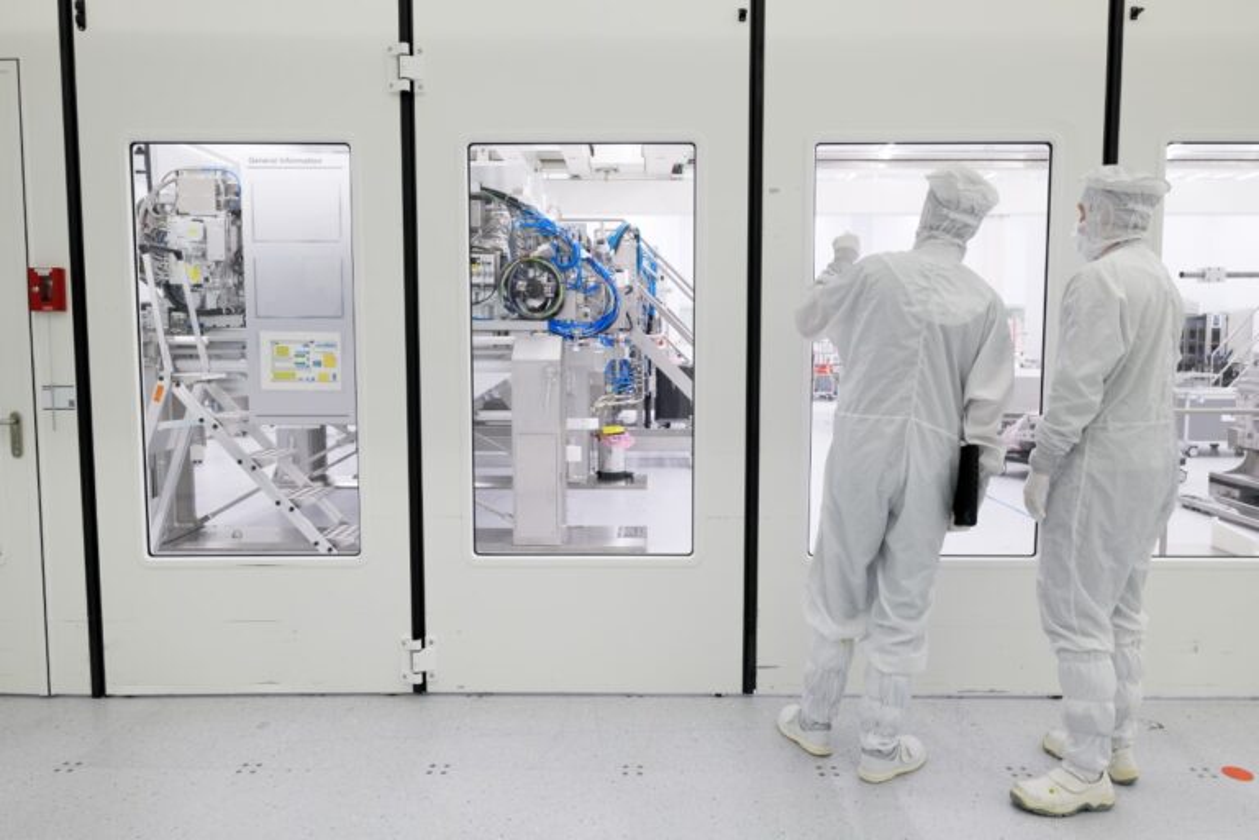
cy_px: 420
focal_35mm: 24
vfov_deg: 53.1
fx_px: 839
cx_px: 630
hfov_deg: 73.7
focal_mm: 24
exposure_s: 1/40
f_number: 6.3
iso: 500
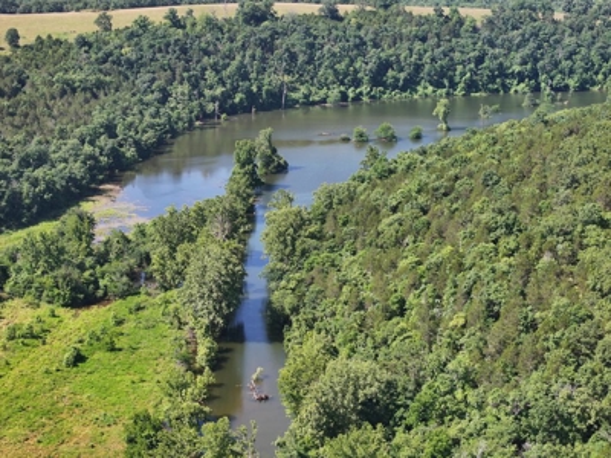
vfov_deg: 21.0
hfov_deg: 27.8
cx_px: 306
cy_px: 229
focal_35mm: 70
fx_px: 1236
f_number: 2.8
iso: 100
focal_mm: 19.35
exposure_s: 1/640
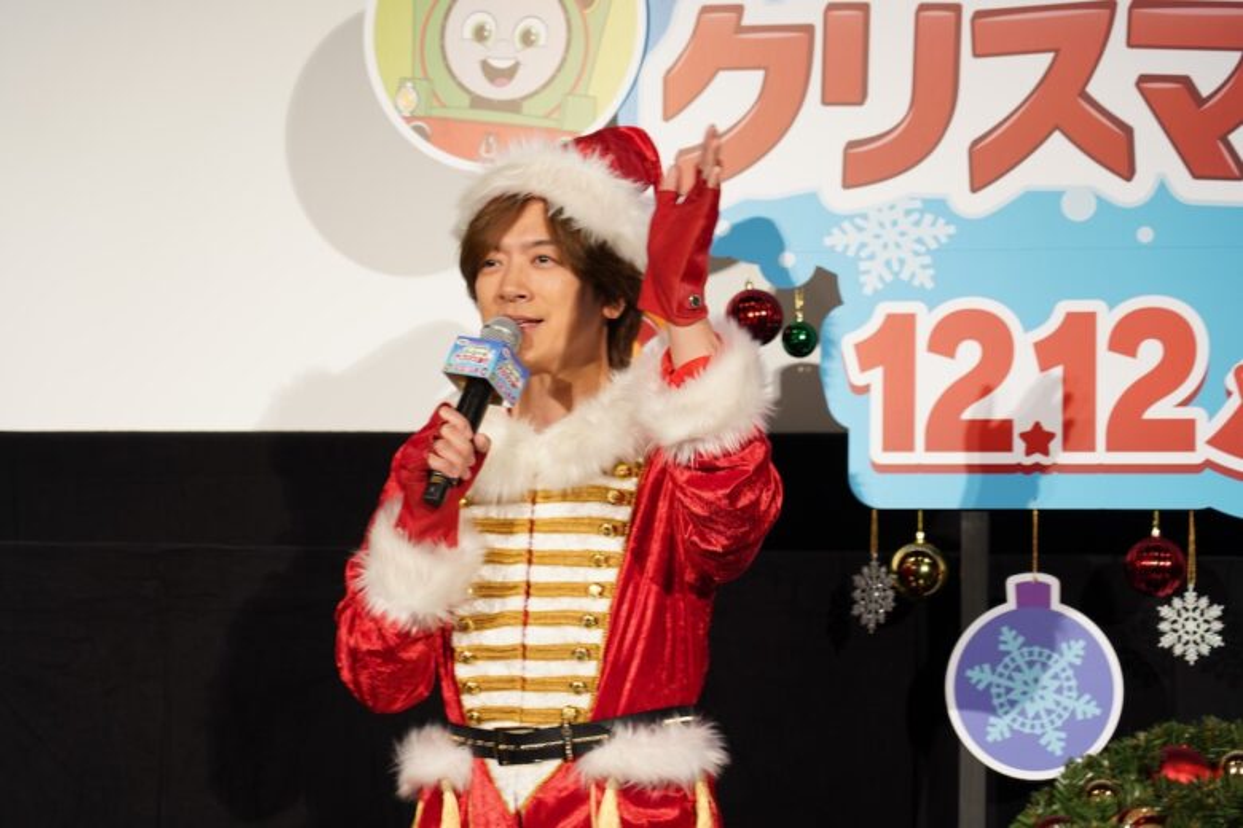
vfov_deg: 13.0
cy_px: 414
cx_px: 622
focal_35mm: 105
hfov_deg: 19.5
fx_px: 3625
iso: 640
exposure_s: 1/125
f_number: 4
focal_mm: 105
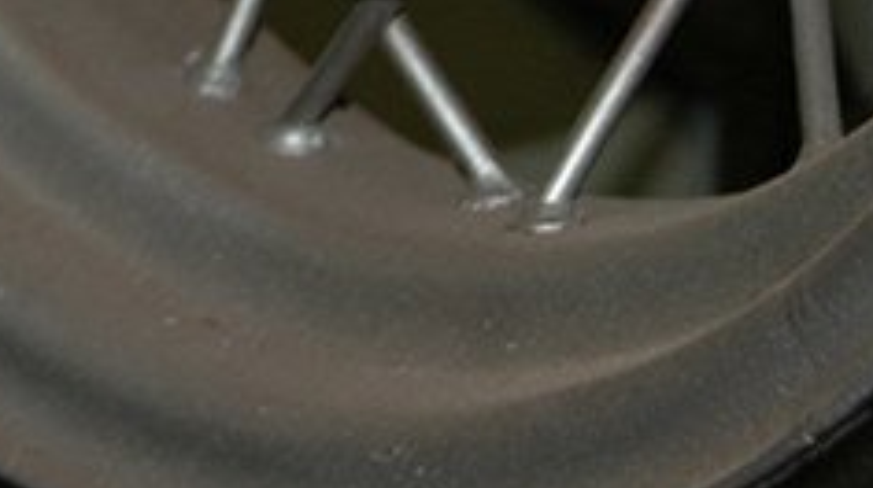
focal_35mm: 232
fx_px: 5363
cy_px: -643
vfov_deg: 5.1
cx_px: -647
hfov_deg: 8.9
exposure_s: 1/60
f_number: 4.2
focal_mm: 34
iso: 200
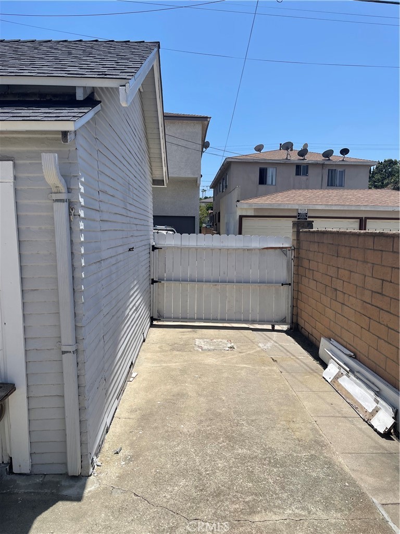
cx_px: 200
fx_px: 385
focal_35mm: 25
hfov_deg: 54.9
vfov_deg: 69.4
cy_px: 267
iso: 32
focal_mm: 5.1
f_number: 1.6
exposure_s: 1/4717
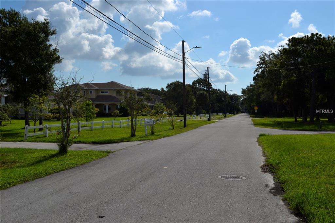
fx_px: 363
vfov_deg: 34.2
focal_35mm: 39
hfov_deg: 49.6
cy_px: 112
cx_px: 168
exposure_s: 1/400
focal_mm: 26
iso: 100
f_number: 10
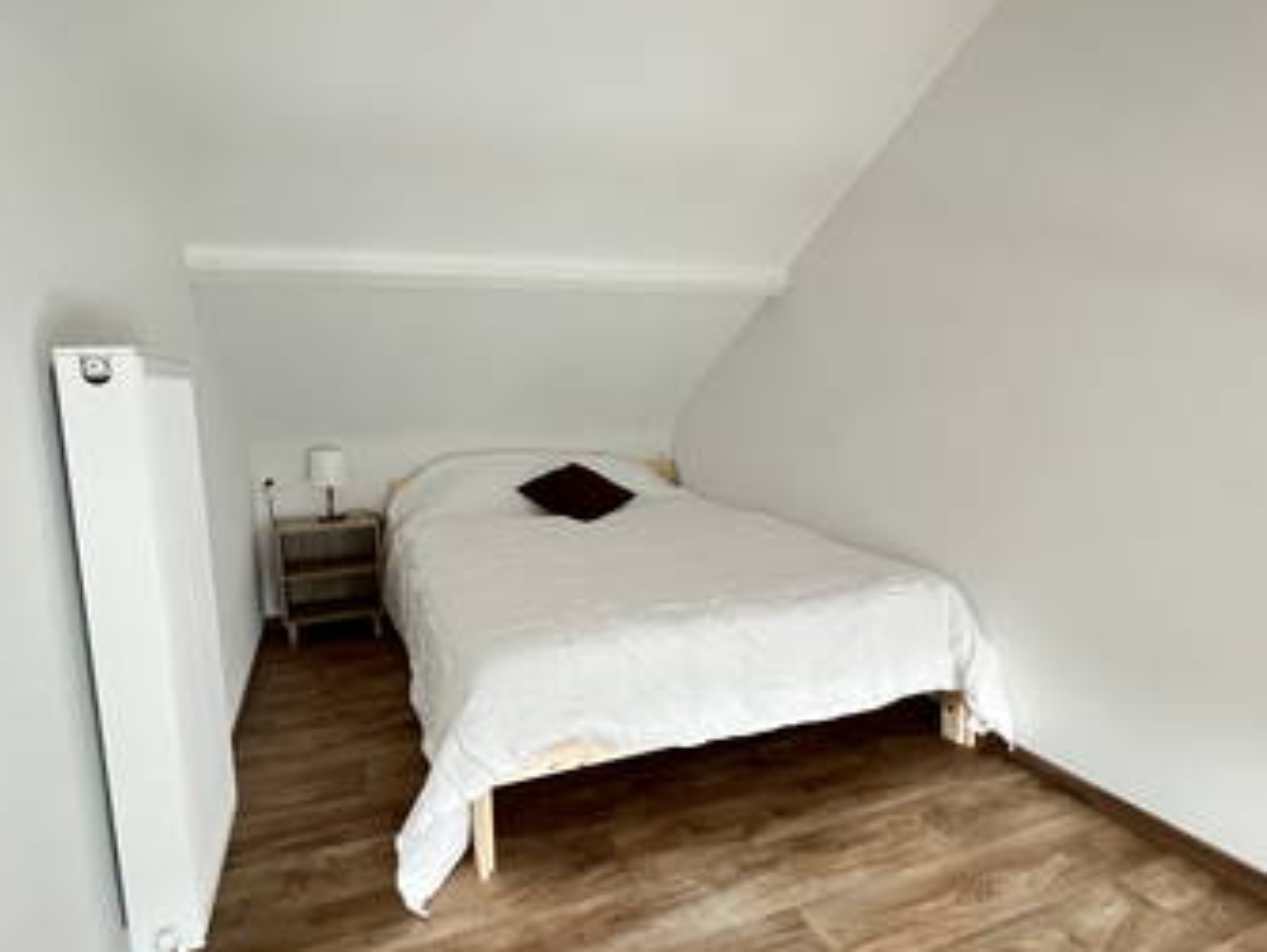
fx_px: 513
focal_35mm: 14
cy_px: 474
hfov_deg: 102.0
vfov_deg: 85.7
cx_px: 630
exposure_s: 1/60
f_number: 1.8
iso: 800
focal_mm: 1.57
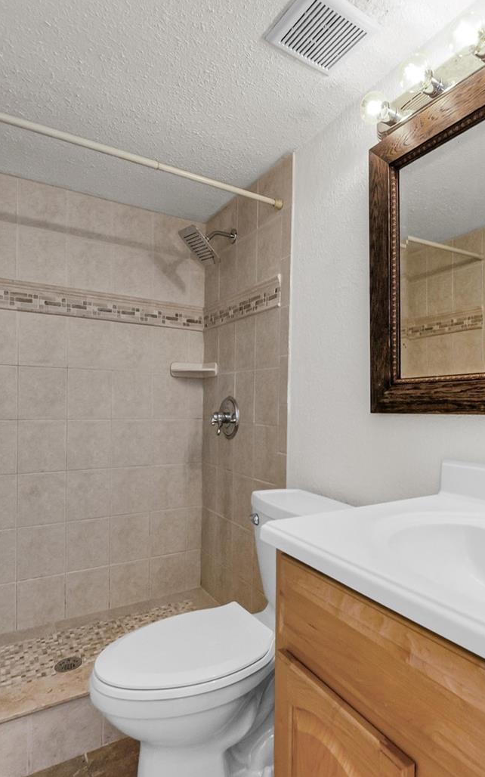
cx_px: 287
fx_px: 402
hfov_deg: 61.7
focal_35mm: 19
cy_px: 386
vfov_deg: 88.0
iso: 320
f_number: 8
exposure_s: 1/40
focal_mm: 8
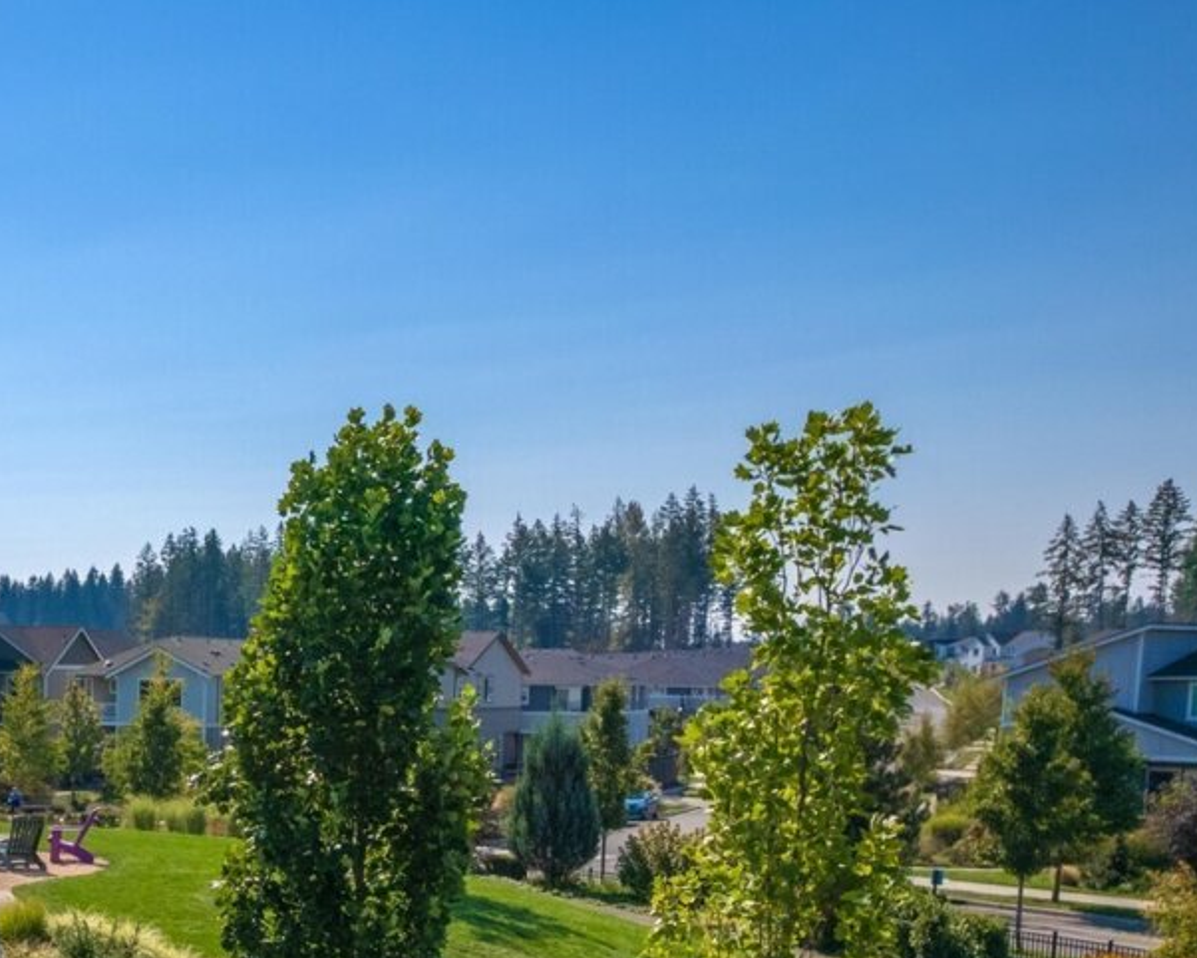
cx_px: -153
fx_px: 1701
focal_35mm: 48
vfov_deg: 30.2
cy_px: 857
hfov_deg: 33.3
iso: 110
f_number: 2.8
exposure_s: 1/5000
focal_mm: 8.38
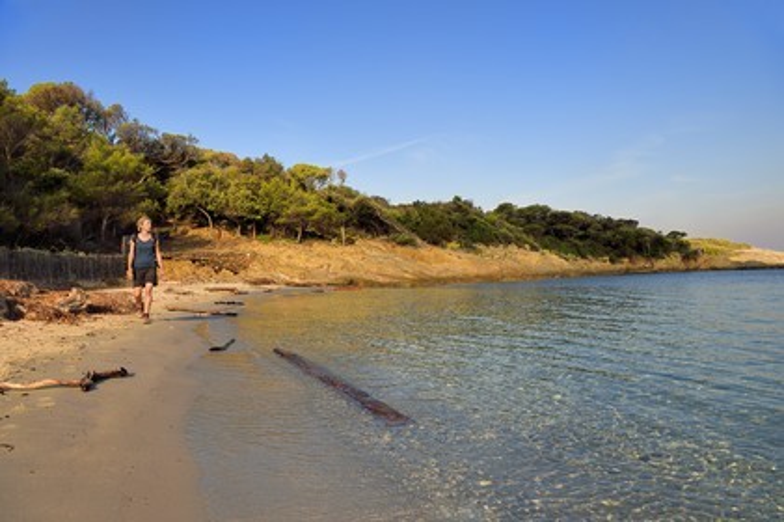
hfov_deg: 62.0
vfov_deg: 43.5
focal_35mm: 30
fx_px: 653
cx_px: 392
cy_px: 261
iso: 200
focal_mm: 30
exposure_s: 1/800
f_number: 8
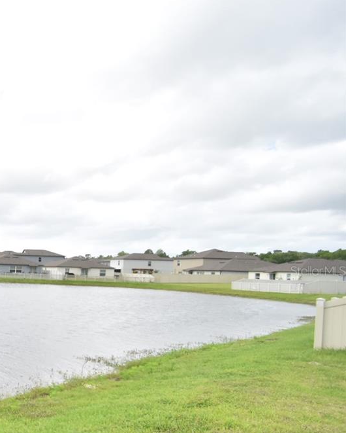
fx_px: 435
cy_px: 271
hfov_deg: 28.3
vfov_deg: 52.3
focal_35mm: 34
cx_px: -174
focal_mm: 10
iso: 800
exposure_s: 1/4000
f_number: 3.5
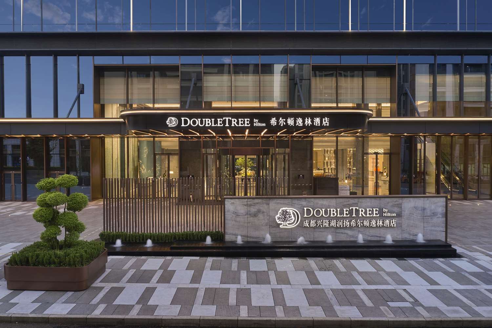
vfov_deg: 46.4
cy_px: 164
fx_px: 383
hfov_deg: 65.5
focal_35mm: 28
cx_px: 246
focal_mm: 10.26
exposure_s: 1/1.25
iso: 100
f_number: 6.3
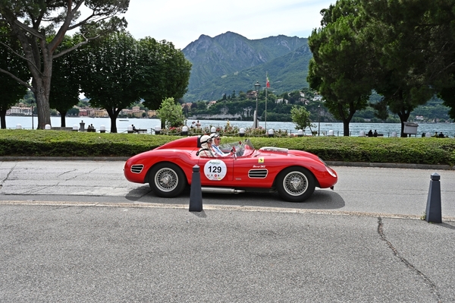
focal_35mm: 32
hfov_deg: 59.5
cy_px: 152
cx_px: 228
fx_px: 398
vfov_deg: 41.6
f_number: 8
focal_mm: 31.5
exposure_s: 1/640
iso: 400
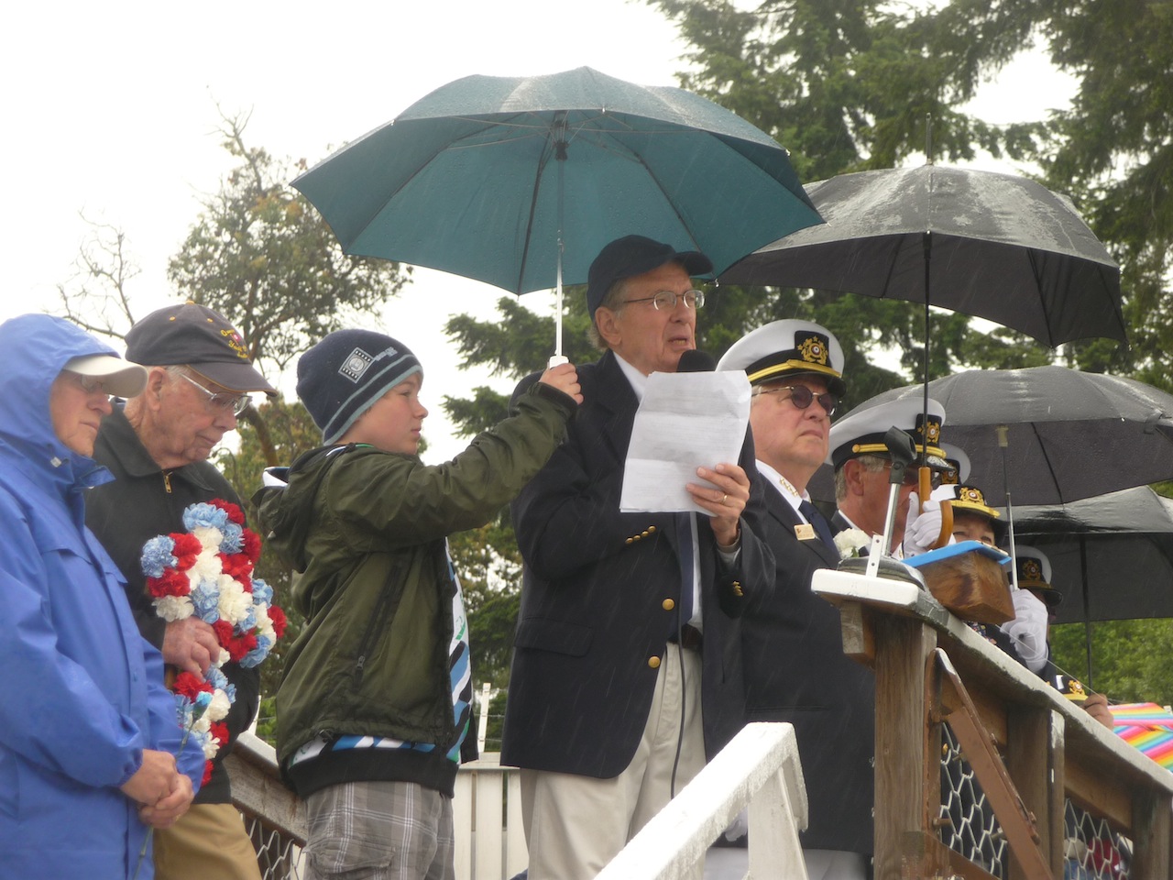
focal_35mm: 199
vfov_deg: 7.5
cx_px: 586
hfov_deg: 9.9
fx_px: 6743
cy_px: 440
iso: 100
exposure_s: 1/125
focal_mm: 34.2
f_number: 4.8
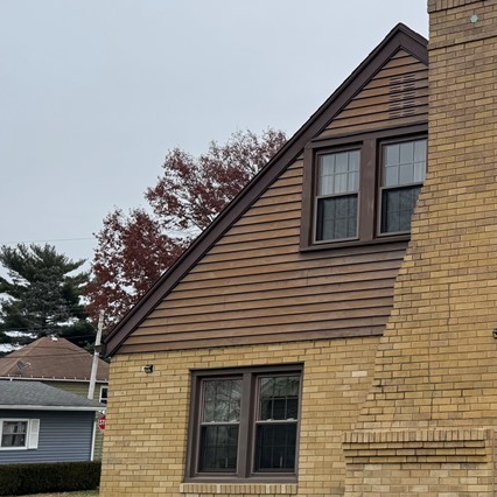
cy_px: 270
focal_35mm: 51
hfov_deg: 30.0
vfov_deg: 33.4
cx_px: 548
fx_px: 828
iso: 80
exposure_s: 1/2604
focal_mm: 6.76
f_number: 1.78
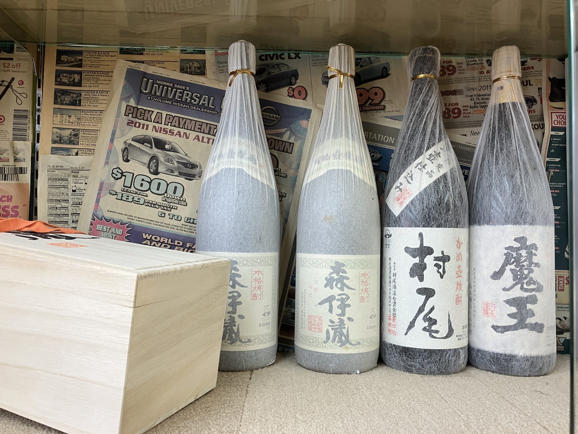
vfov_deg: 49.7
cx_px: 289
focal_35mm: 28
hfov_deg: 63.4
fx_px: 468
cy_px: 217
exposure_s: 1/60
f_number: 1.8
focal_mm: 3.99
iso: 50
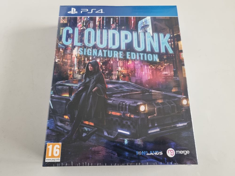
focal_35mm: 26
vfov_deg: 53.1
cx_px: 118
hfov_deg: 67.3
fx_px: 177
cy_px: 88
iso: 250
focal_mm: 5.4
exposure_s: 1/50
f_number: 1.8
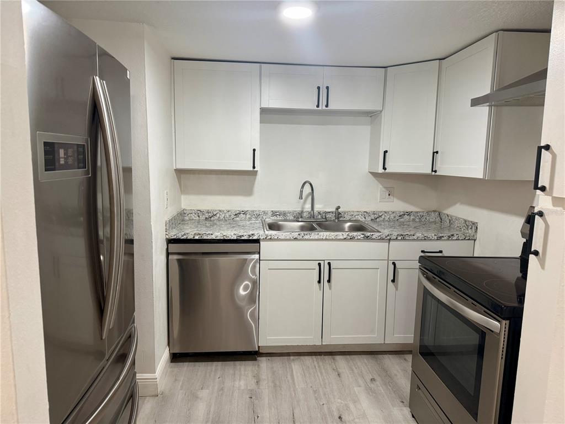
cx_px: 282
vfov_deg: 56.8
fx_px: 392
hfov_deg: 71.6
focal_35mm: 24
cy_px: 212
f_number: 1.78
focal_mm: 6.76
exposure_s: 1/60
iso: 160
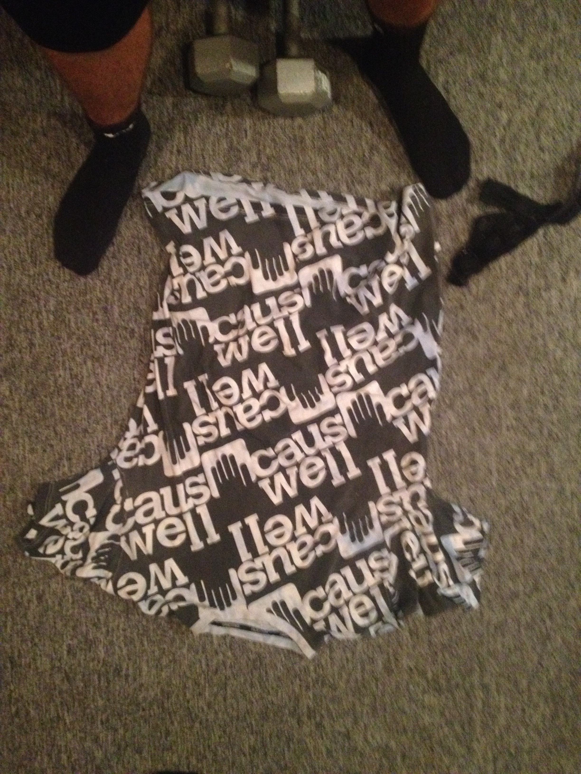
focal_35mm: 35
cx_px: 290
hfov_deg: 40.7
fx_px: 783
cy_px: 387
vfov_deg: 52.6
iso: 500
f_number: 2.4
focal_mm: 4.28
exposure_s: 1/15
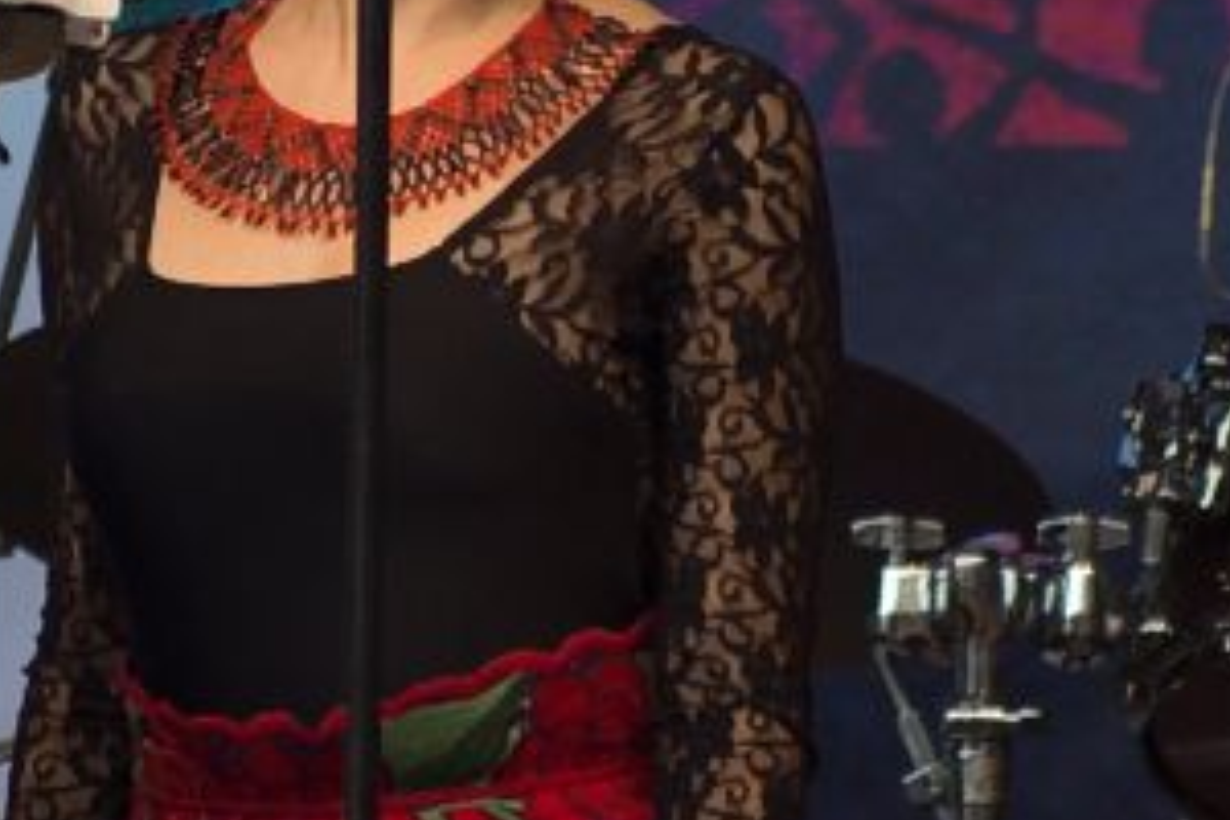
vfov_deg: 1.6
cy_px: 207
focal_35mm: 839
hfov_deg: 2.5
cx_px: 668
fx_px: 28664
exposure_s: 1/350
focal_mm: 210
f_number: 4.5
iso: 800
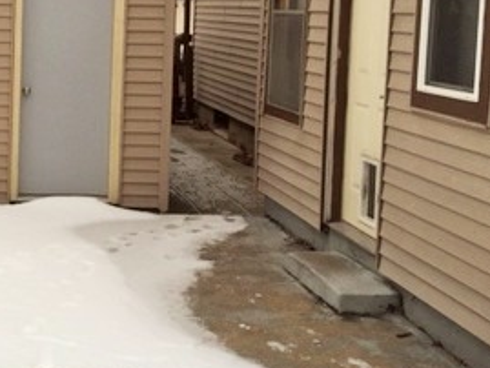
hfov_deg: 26.0
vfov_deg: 21.2
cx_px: -51
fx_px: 977
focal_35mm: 69
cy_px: 102
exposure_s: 1/363
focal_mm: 4.15
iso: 32
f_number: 2.2
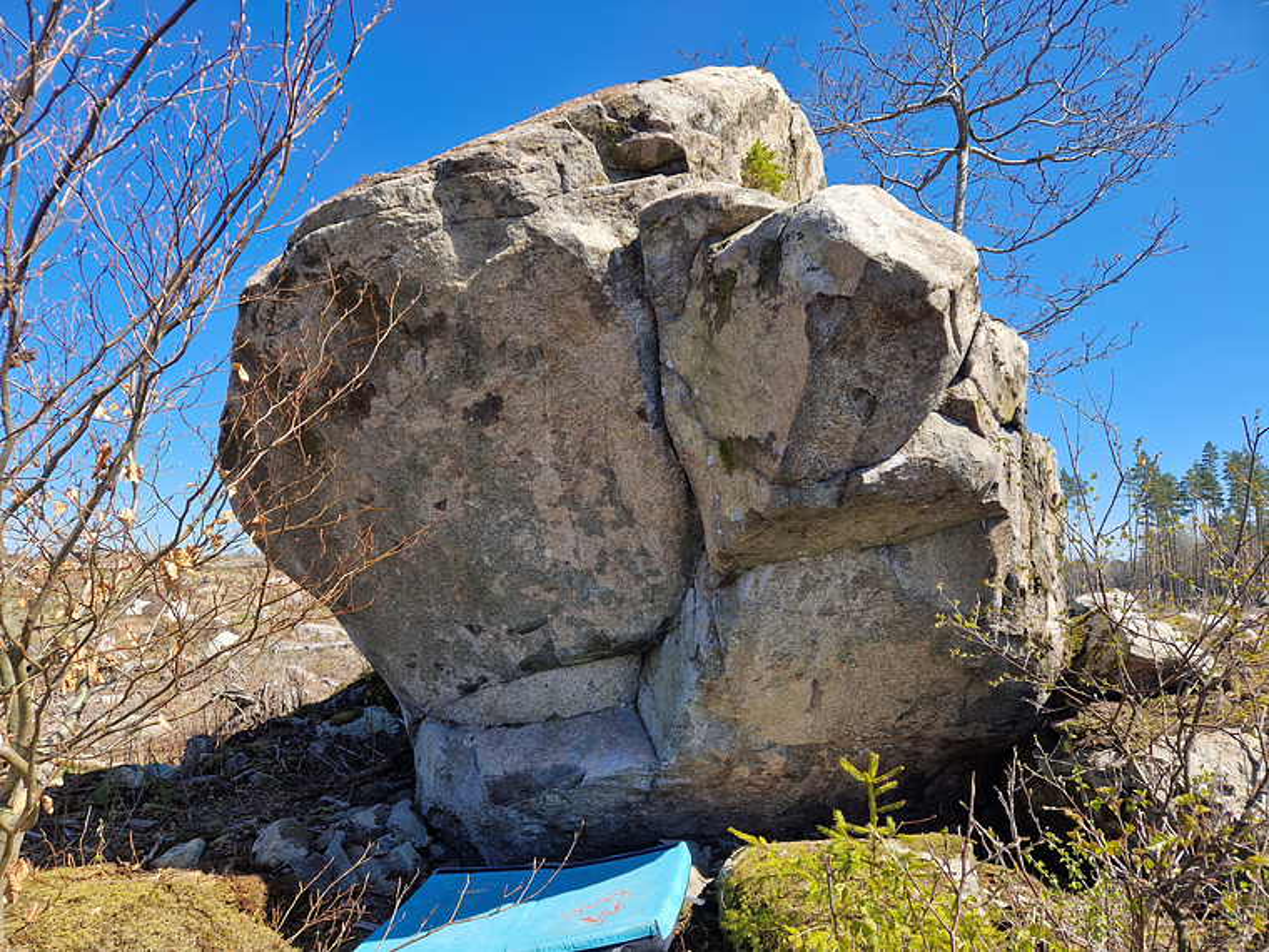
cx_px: 634
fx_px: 843
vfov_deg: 58.9
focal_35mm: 23
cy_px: 476
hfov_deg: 73.9
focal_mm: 5.4
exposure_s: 1/712
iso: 50
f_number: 1.8
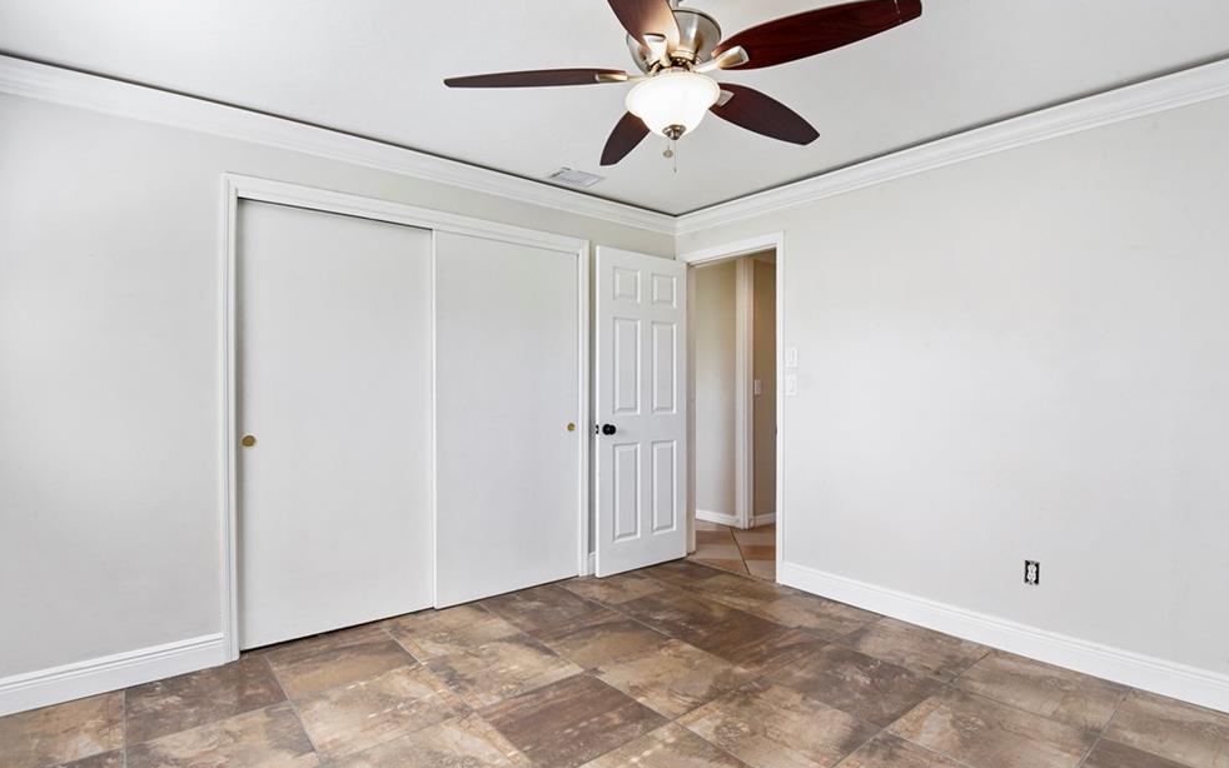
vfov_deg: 68.0
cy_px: 397
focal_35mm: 17
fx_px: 569
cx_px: 620
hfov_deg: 94.4
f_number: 11
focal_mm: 16
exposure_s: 1/13
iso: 400
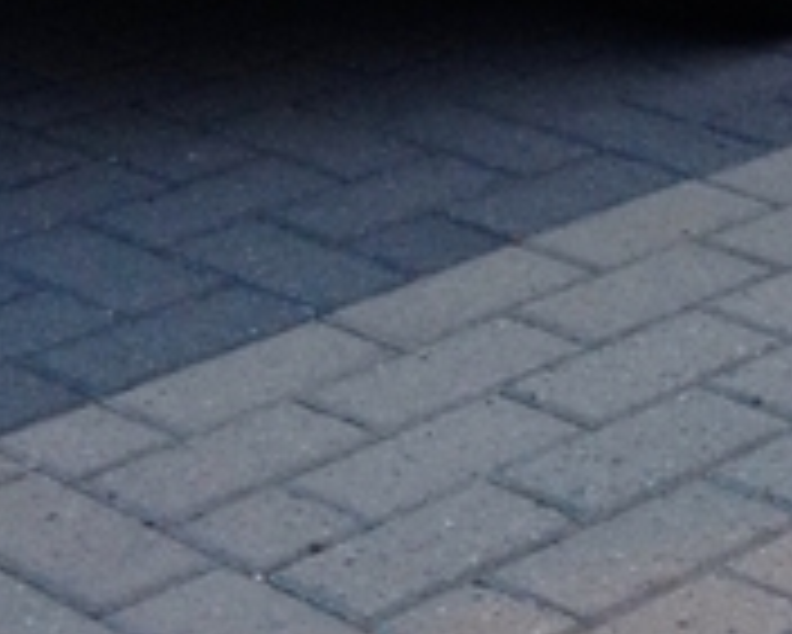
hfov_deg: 12.4
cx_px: 639
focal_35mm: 155
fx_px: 3635
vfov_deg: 9.3
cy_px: -656
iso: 100
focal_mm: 4.28
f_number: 2.4
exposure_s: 1/20
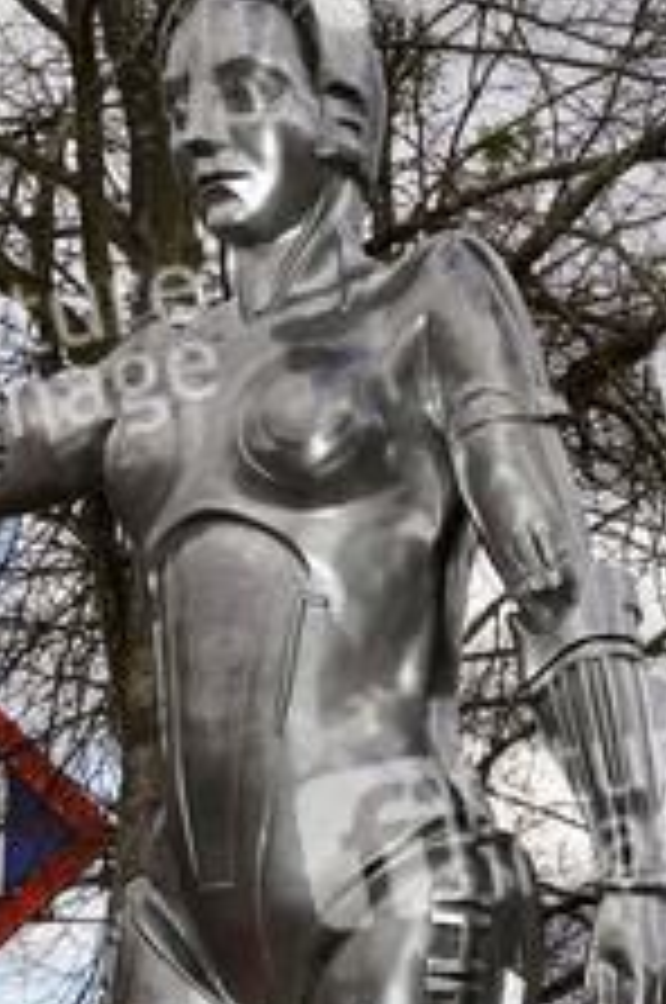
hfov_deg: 11.0
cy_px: 599
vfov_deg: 16.5
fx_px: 3451
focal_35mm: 124
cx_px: 117
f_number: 11
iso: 160
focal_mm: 69
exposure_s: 1/160
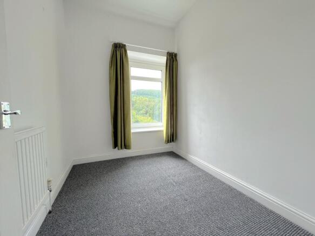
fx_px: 118
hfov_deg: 106.2
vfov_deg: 89.9
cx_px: 158
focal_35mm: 13
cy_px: 118
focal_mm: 1.57
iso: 32
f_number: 1.8
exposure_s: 1/99
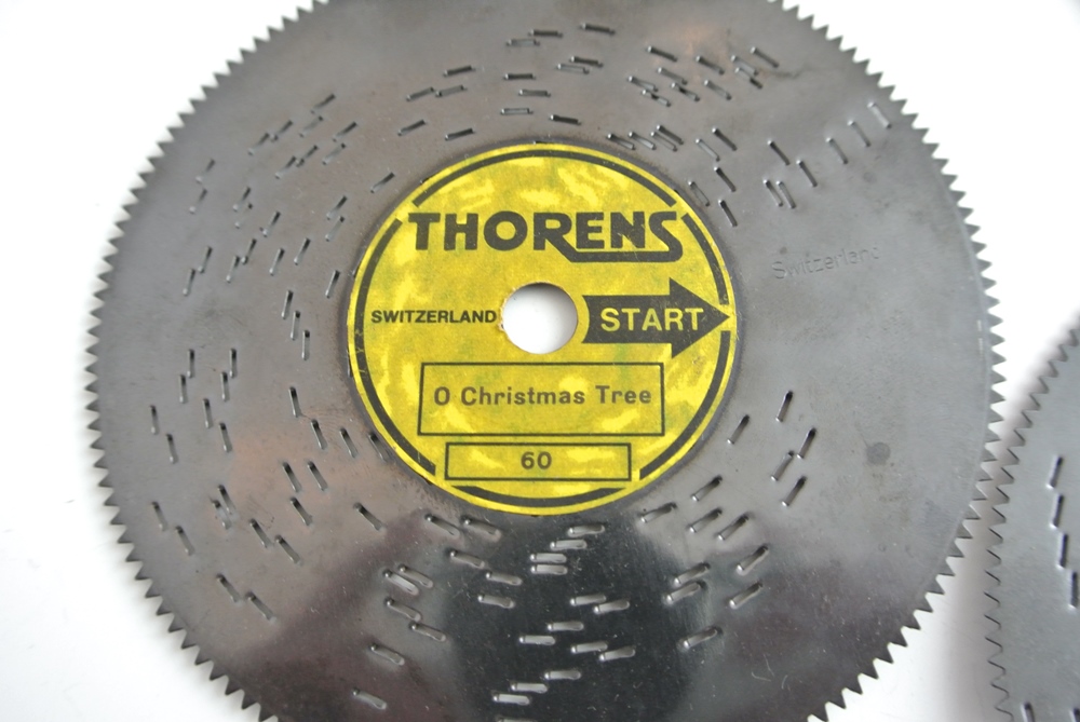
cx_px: 540
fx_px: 901
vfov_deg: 43.7
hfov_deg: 61.9
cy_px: 361
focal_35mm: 30
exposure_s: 1/30
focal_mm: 11.4
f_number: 3.5
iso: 800
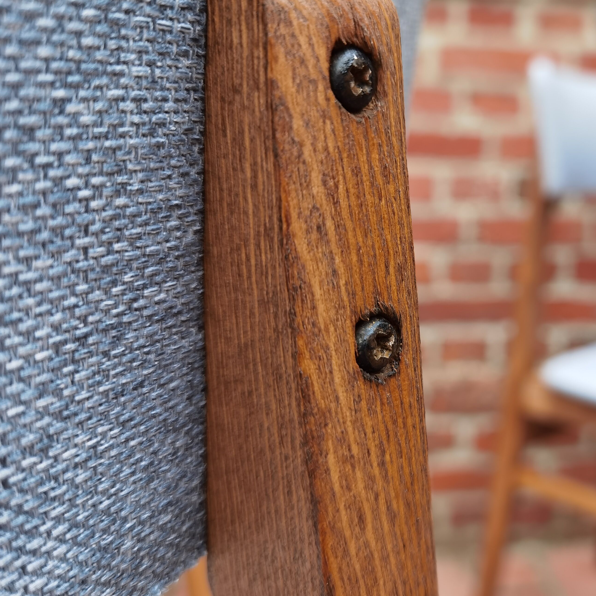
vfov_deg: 43.9
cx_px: 469
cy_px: 303
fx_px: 740
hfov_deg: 42.1
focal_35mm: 38
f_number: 1.9
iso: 50
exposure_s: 1/115
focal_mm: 6.71
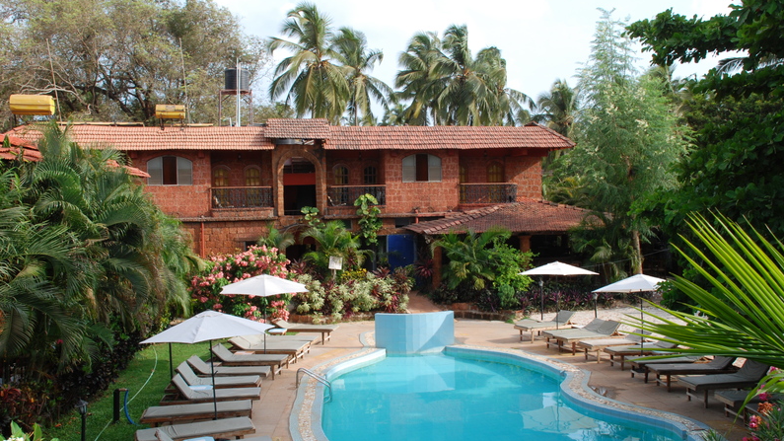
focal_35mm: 38
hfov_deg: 52.8
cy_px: 235
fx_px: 790
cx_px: 391
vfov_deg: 31.2
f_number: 14
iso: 200
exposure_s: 1/50
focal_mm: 24
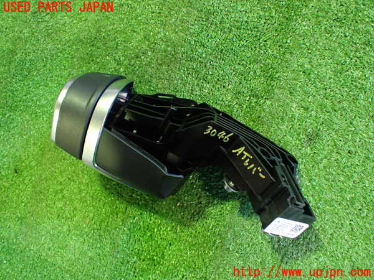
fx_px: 324
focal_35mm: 30
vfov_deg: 46.8
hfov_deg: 60.0
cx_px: 187
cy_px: 140
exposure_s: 1/30
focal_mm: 5.4
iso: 1000
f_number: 2.3
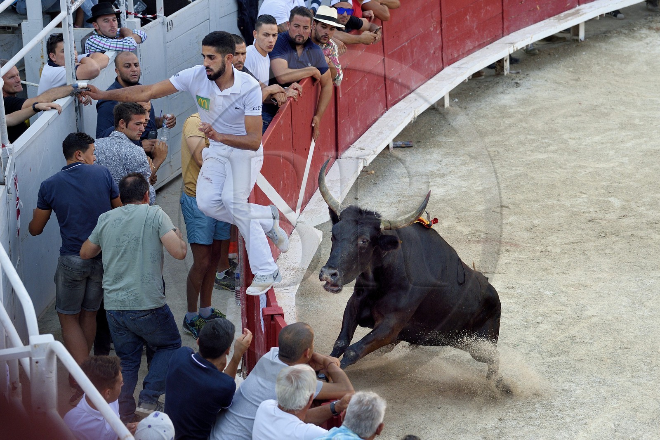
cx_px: 330
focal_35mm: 120
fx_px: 2199
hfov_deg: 17.1
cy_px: 220
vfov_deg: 11.4
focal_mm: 120
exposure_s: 1/1000
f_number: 4.5
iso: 800
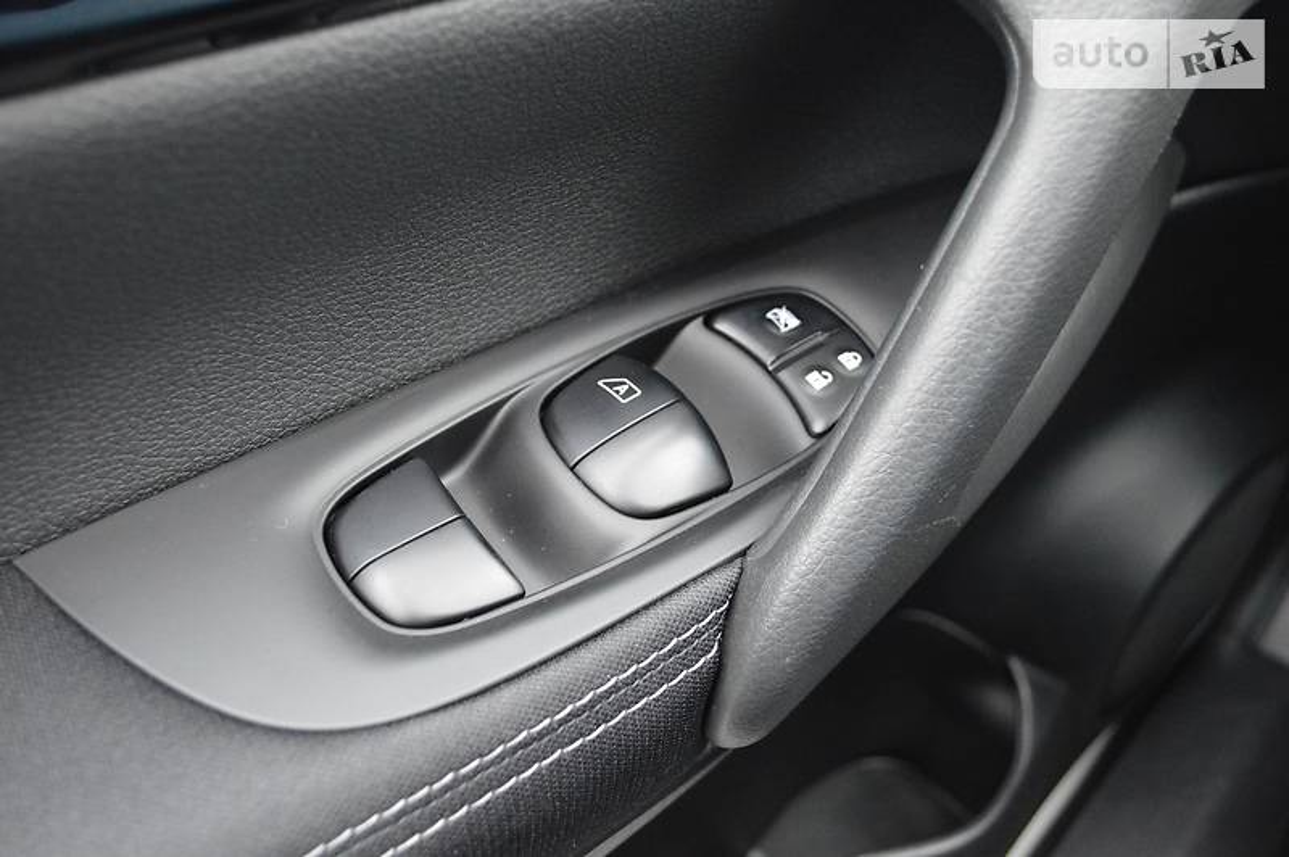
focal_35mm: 39
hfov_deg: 49.6
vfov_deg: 34.2
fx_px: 1395
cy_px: 428
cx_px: 644
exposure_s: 1/50
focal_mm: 26
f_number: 4.2
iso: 3200
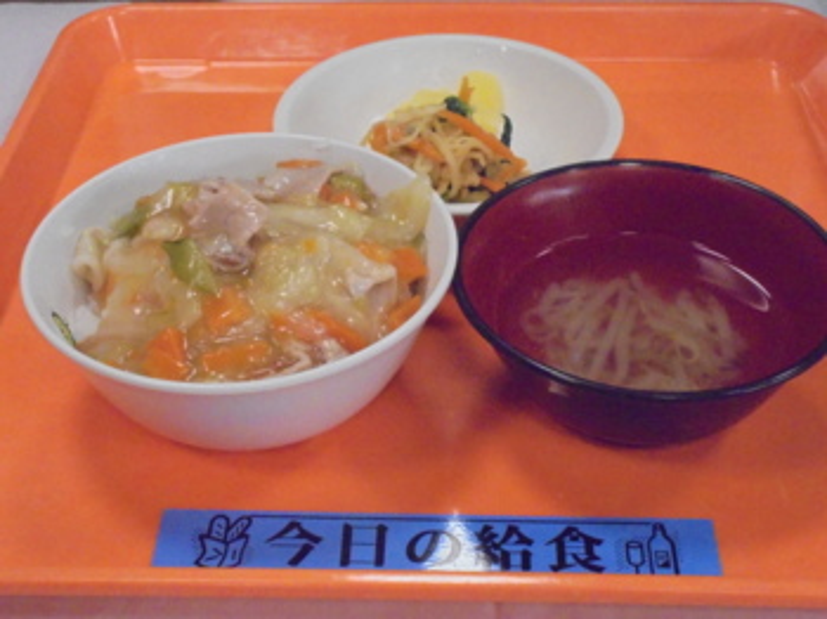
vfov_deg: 26.1
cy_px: 310
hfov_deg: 34.4
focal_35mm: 56
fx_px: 1337
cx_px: 414
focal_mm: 10.1
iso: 1600
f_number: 5.2
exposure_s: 1/160
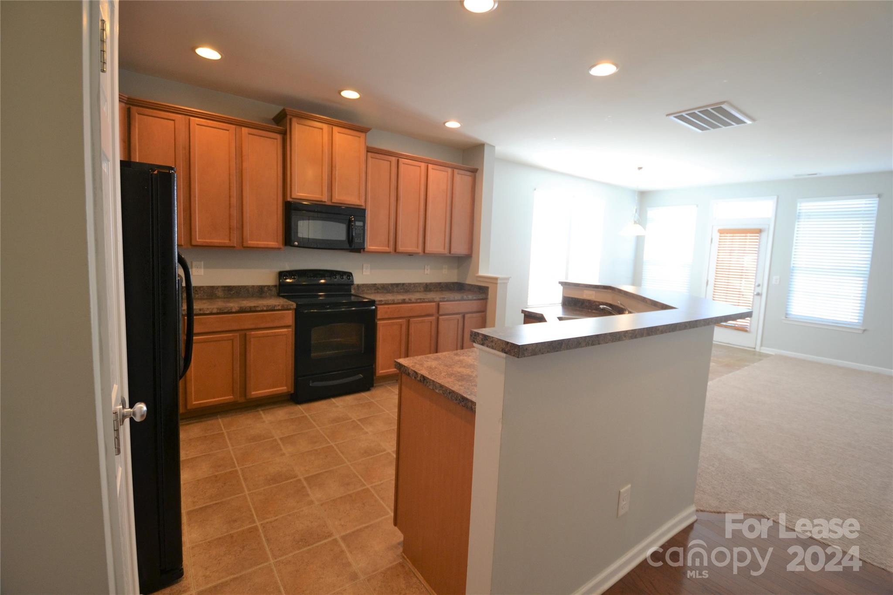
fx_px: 372
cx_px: 446
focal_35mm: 15
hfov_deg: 100.4
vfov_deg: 77.3
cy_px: 298
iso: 400
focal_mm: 10
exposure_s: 1/60
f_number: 3.5
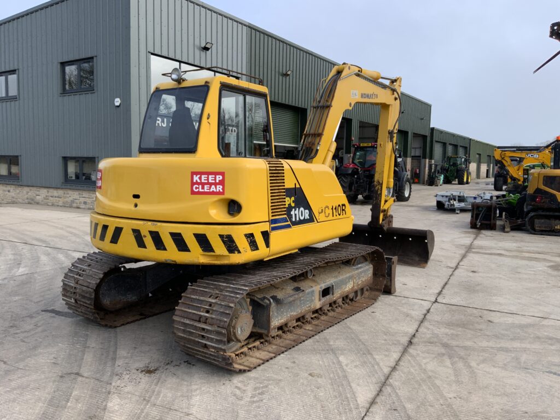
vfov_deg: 48.2
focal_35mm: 29
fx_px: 469
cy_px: 210
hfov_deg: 61.7
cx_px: 280
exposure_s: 1/759
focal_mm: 3
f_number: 1.8
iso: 16
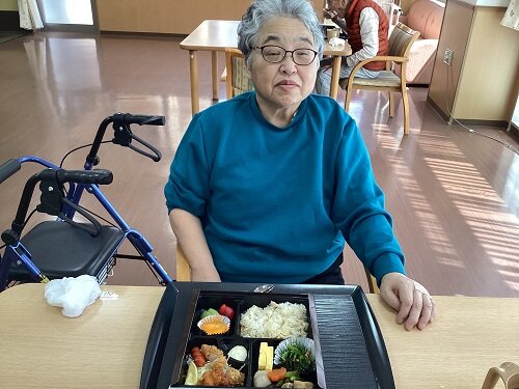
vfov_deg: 45.4
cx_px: 260
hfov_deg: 58.4
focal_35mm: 31
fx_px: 465
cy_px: 194
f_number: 2.4
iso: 100
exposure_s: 1/120
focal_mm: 3.3
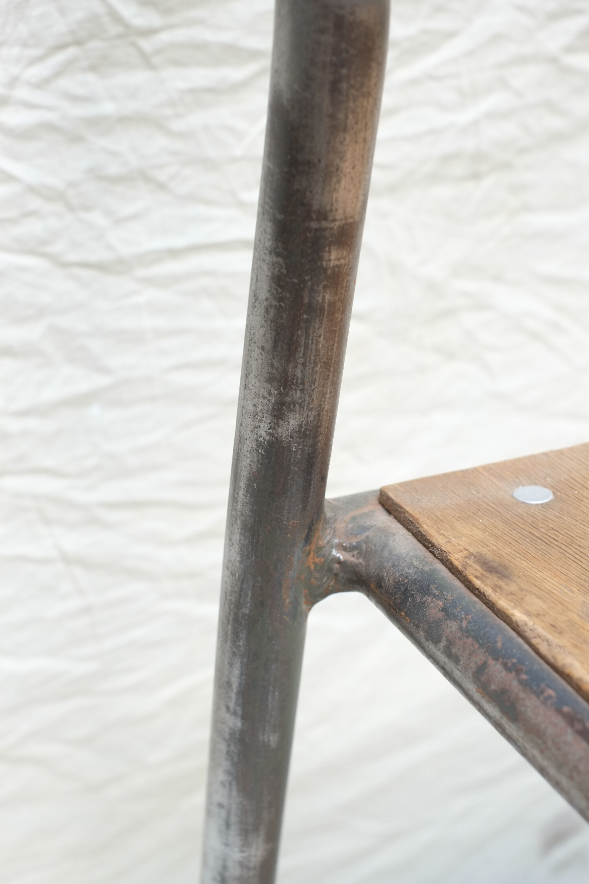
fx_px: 1301
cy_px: 442
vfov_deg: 37.5
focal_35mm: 53
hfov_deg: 25.5
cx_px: 294
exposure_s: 1/80
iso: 800
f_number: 5.6
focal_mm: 35
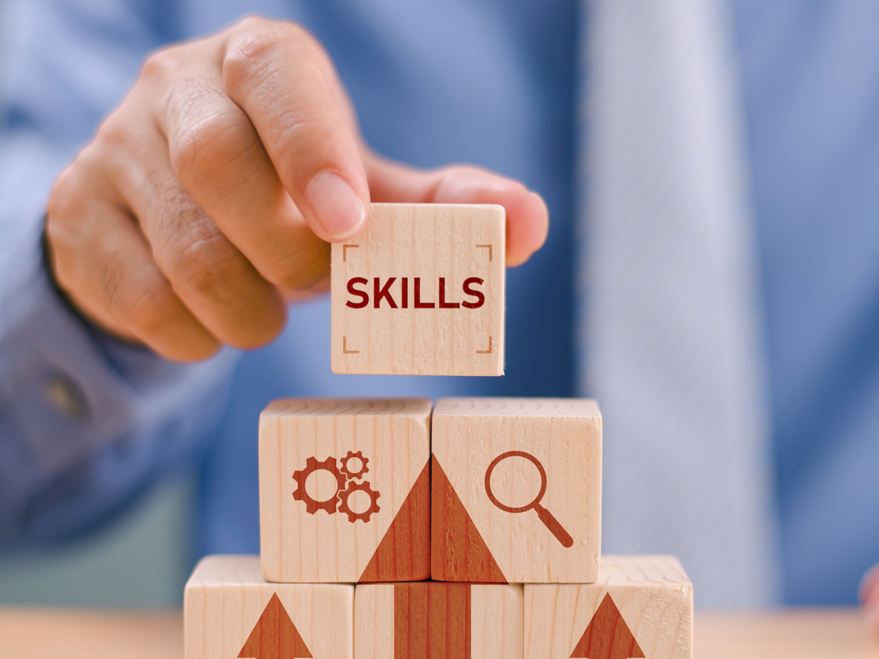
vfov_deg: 19.4
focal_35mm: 76
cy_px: 377
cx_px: 504
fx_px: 1930
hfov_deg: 25.6
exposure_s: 1/500
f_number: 2.5
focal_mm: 50
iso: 100
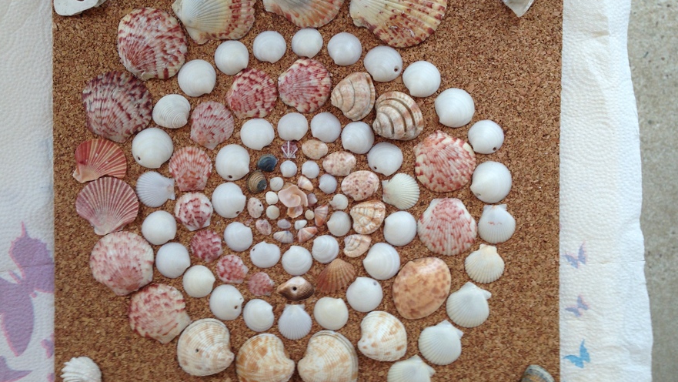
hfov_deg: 54.0
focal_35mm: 37
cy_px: 189
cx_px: 331
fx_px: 665
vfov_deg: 32.0
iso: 64
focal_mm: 4.12
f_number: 2.4
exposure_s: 1/60
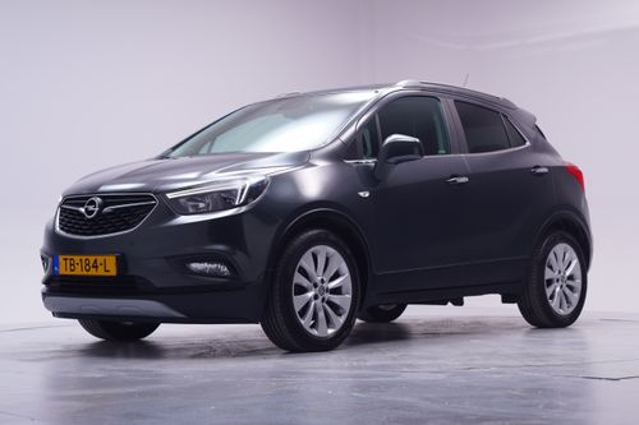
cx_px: 320
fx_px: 887
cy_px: 212
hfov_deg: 39.6
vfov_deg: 27.0
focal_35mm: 50
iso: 100
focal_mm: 50
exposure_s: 1/15
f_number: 3.2
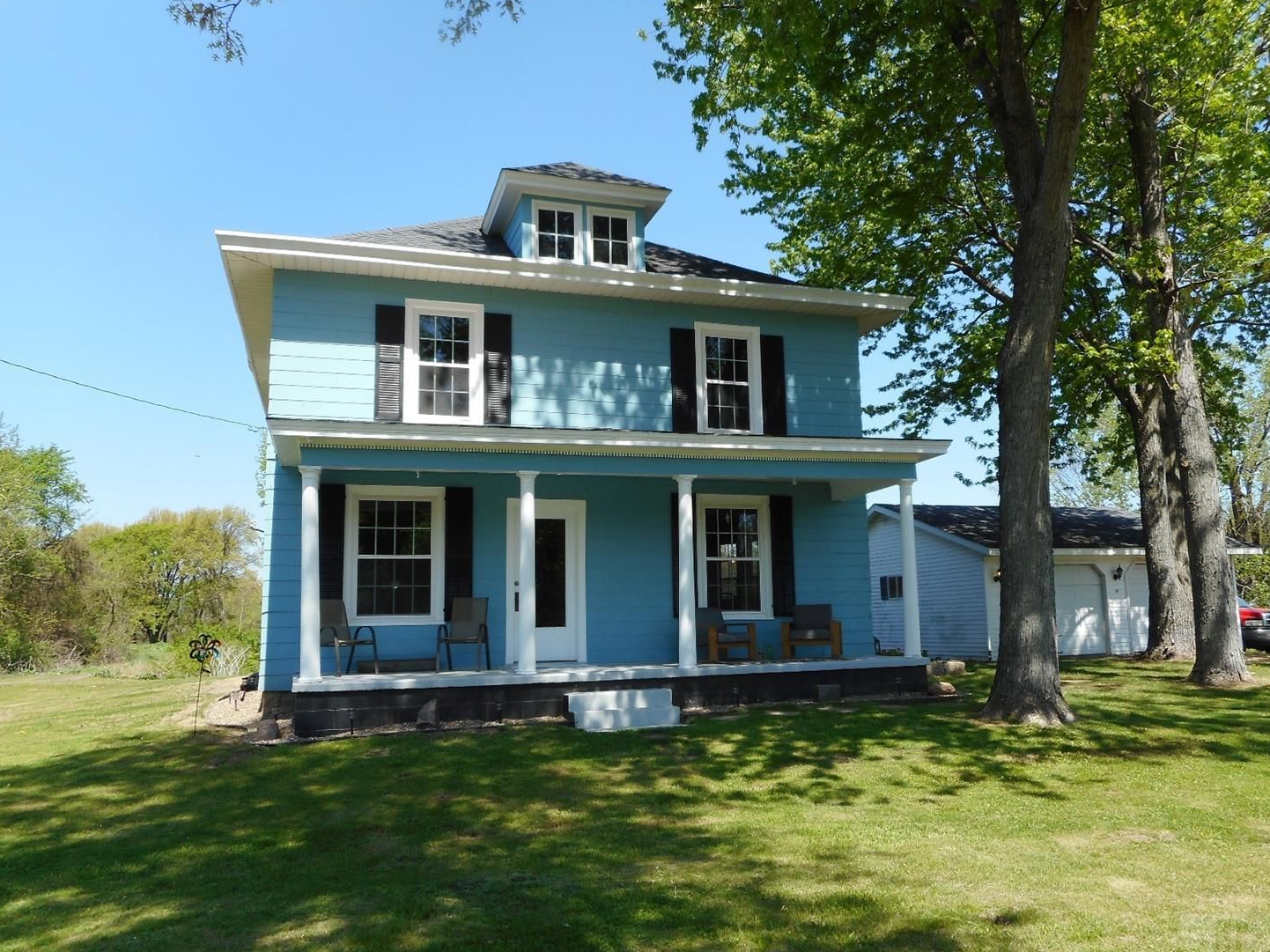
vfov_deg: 53.0
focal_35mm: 26
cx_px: 653
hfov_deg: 67.3
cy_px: 488
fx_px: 954
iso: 80
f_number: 3.7
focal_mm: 4.5
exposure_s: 1/400
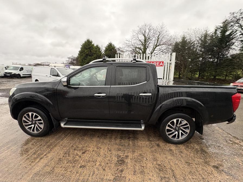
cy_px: 91
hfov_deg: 102.1
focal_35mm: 14
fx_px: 98
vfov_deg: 85.7
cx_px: 122
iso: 250
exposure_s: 1/65
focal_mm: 2.22
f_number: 2.2
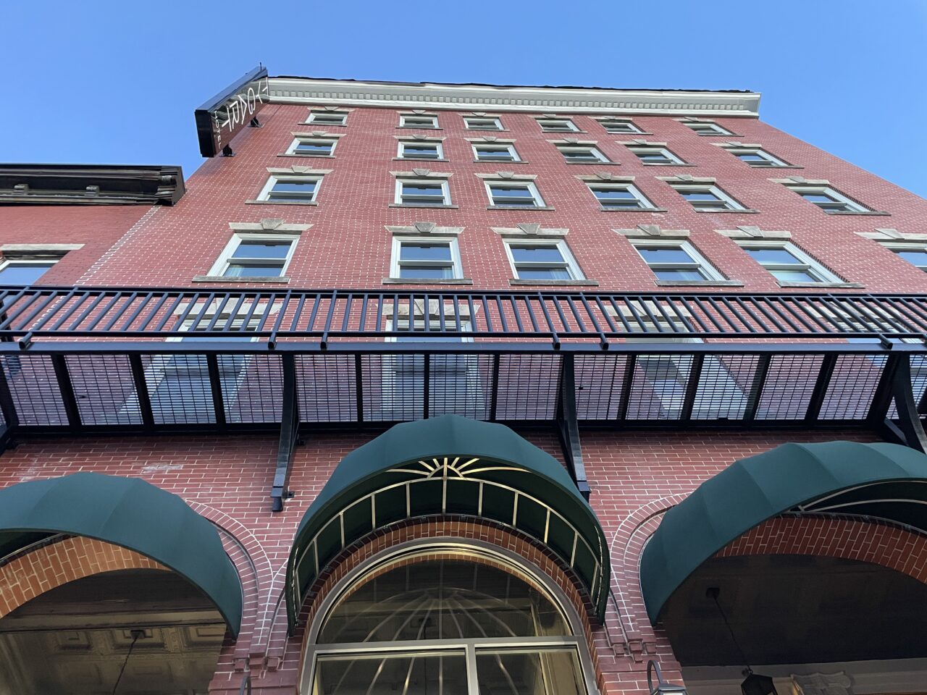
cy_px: 348
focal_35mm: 26
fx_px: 696
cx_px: 464
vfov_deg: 53.1
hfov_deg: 67.3
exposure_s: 1/60
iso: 250
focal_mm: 4.2
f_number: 1.6
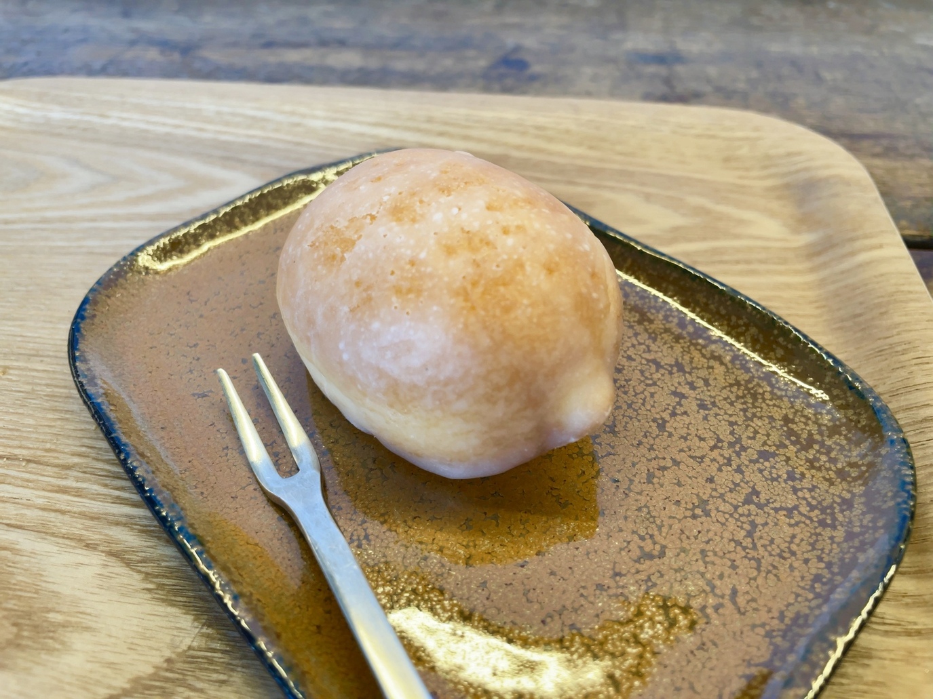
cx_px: 466
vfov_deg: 53.1
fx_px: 701
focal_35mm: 26
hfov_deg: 67.3
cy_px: 350
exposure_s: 1/50
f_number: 1.6
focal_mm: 4.2
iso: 160
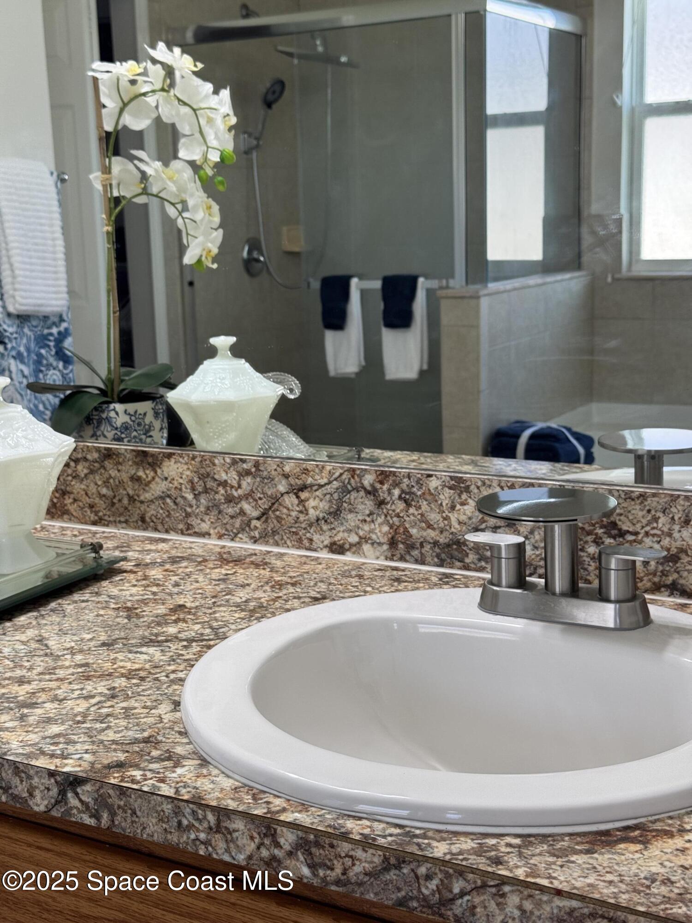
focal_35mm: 48
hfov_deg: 30.3
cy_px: 462
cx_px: 346
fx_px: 1279
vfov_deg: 39.7
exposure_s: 1/120
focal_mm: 6.76
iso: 64
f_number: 1.78
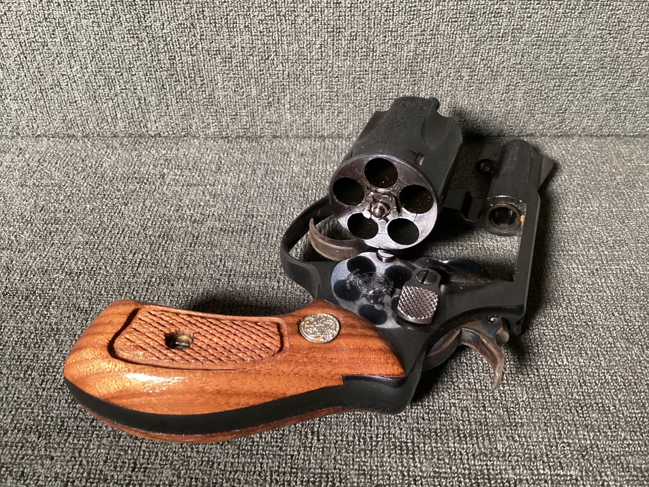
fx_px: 581
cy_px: 244
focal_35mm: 31
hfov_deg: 58.3
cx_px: 324
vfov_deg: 45.4
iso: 400
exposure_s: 1/30
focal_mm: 3.3
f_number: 2.4
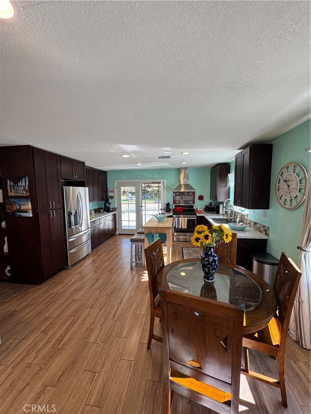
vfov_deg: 102.1
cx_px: 156
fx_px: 168
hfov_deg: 85.7
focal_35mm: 14
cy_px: 207
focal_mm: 2.22
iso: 64
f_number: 2.2
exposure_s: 1/120
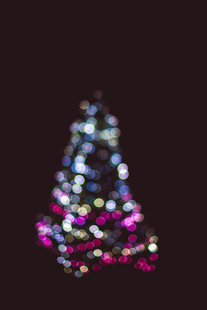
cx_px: 104
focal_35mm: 50
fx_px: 431
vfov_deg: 39.6
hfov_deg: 27.0
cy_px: 155
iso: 125
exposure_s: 1/125
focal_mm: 50
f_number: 1.4
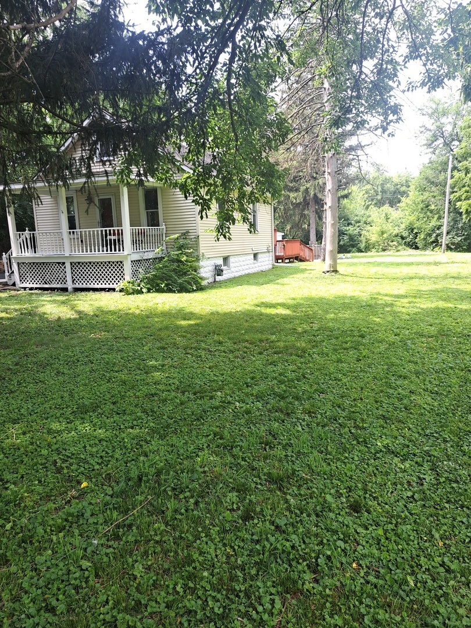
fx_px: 435
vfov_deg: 71.6
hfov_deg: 56.8
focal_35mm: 24
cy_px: 314
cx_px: 236
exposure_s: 1/120
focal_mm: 5.23
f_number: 1.8
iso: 50
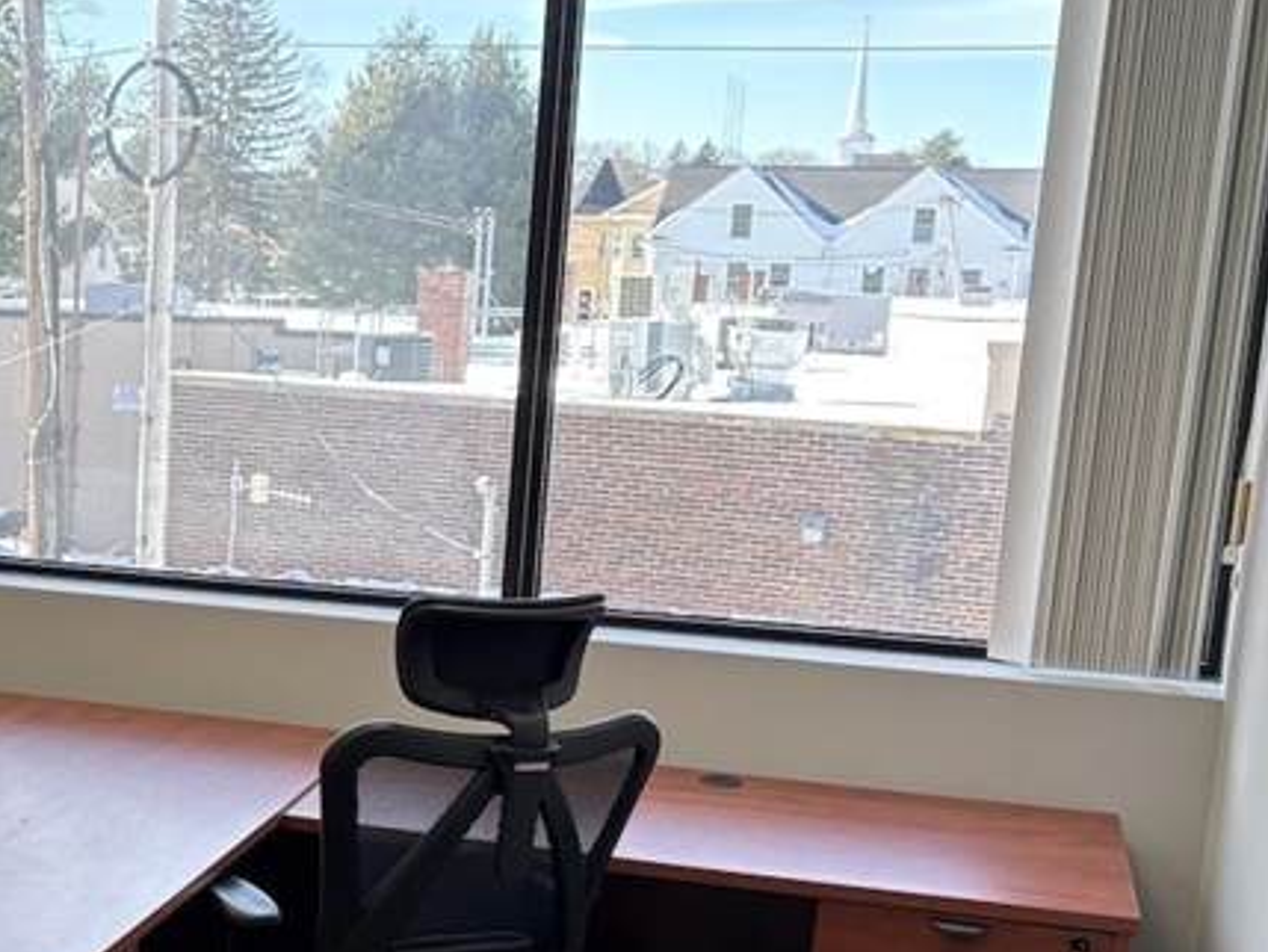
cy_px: 653
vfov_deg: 23.5
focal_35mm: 62
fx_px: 2272
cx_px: -6
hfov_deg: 29.1
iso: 125
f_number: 1.6
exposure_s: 1/154
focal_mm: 5.96
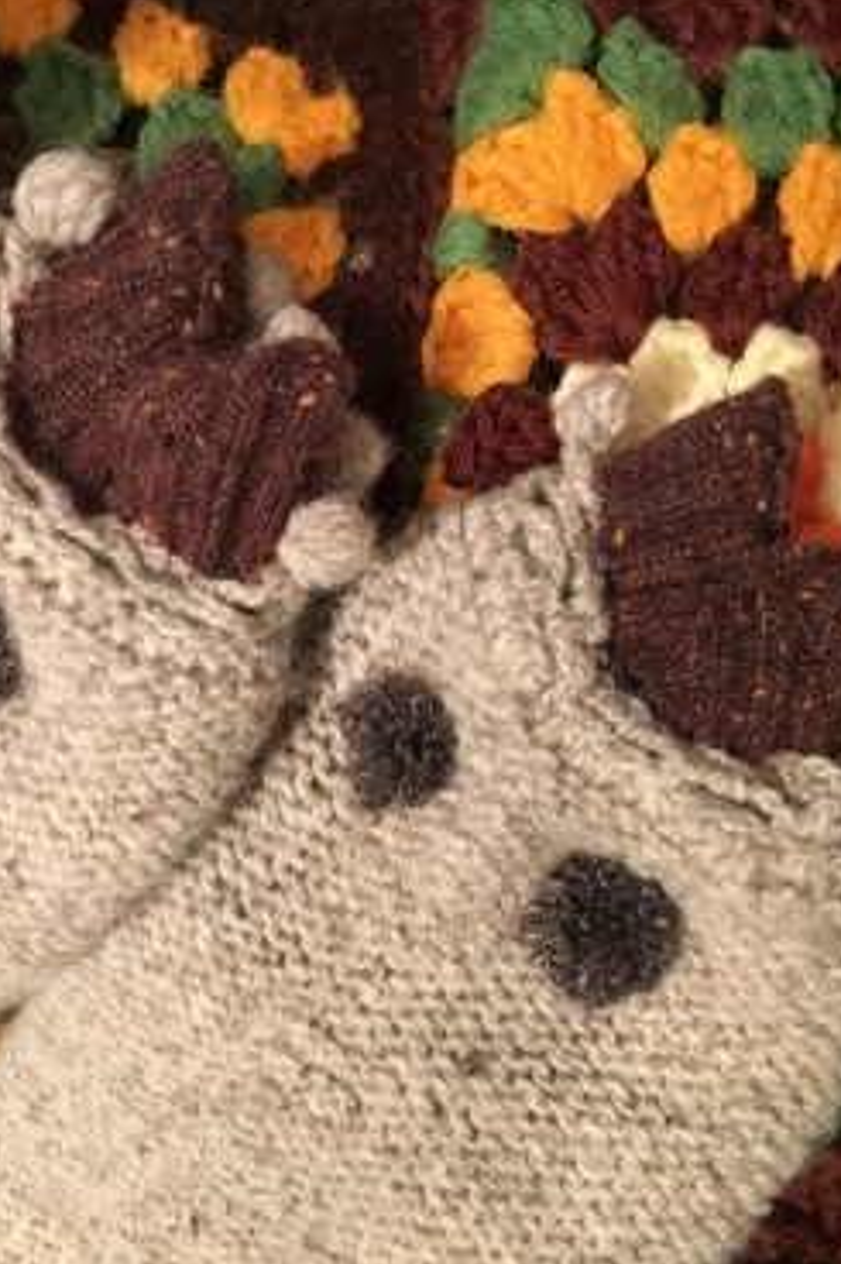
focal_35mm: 41
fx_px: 1438
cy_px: 623
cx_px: 343
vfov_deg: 47.4
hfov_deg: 32.5
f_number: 2.2
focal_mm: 4.15
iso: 250
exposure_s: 1/15
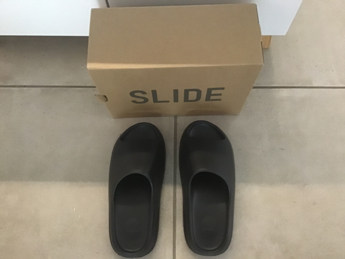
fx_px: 309
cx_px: 172
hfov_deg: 58.4
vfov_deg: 45.4
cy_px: 130
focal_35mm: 31
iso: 500
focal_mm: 3.3
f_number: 2.4
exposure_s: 1/17
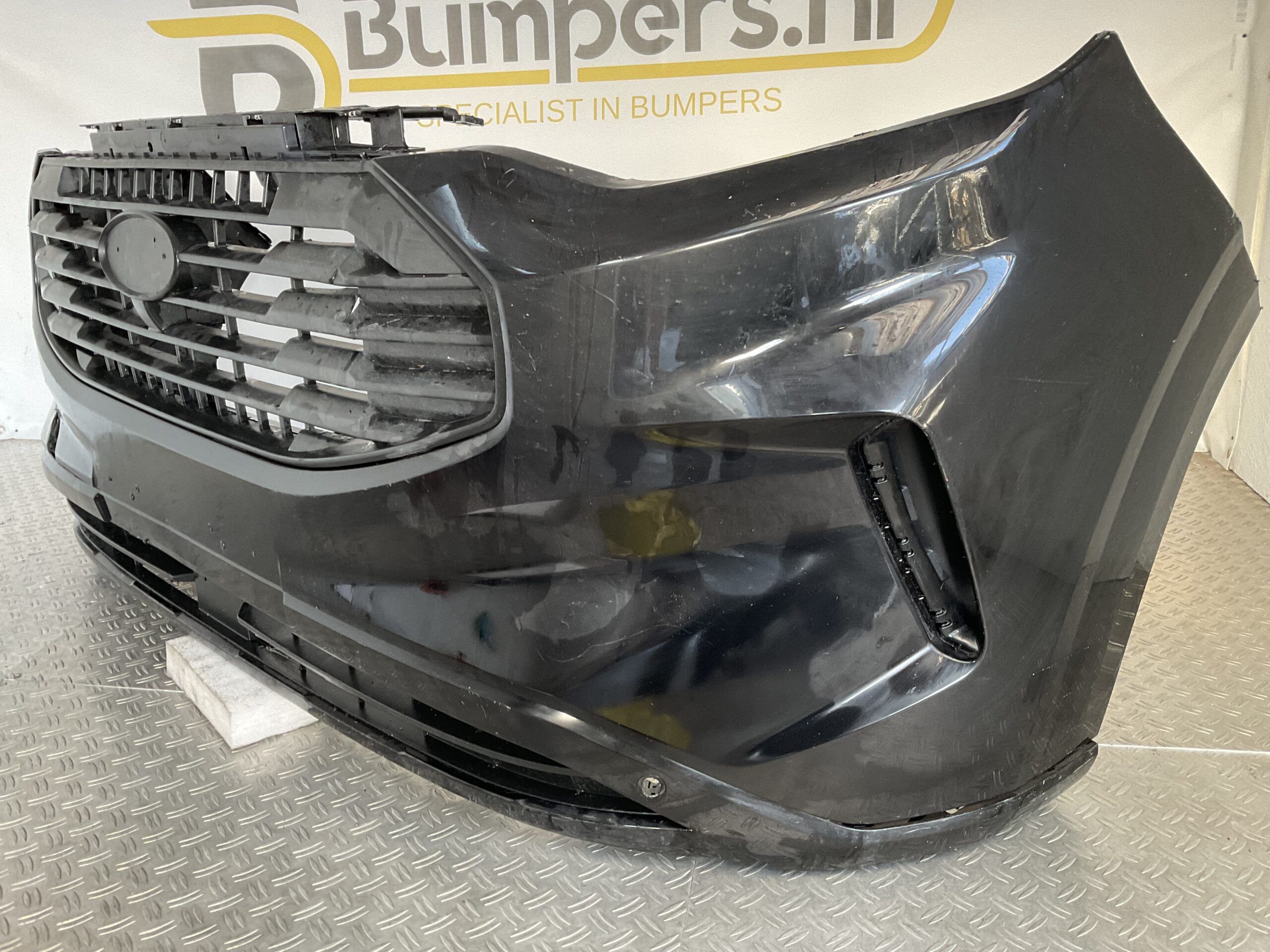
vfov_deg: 48.2
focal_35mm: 29
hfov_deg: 61.7
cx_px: 635
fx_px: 1064
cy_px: 476
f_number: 1.8
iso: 125
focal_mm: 3
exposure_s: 1/60
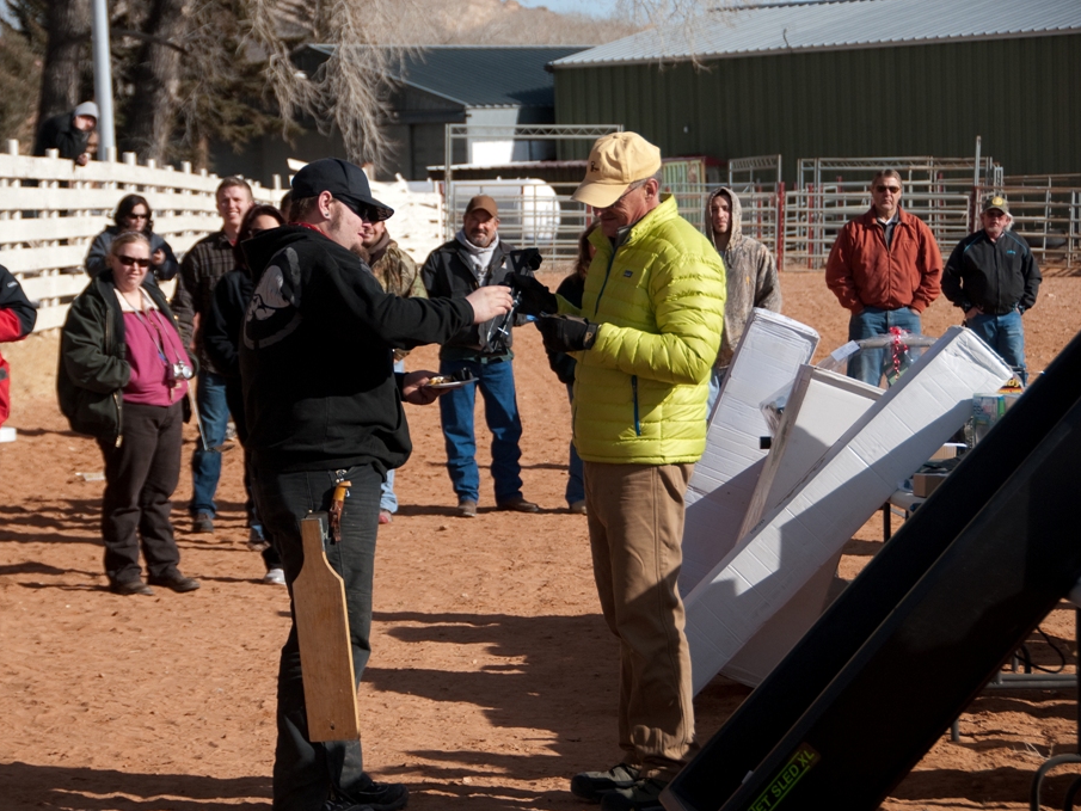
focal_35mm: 123
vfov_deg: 12.1
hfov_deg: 16.1
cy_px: 404
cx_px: 493
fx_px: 3827
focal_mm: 75
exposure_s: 1/1250
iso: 200
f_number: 5
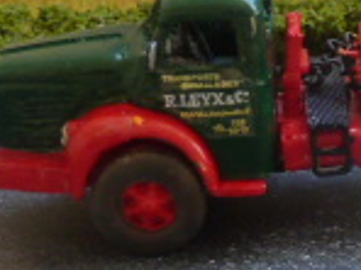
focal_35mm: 160
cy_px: 100
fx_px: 1669
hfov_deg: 11.3
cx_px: 688
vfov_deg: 9.3
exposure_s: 1/30
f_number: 3.6
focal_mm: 6.1
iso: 250
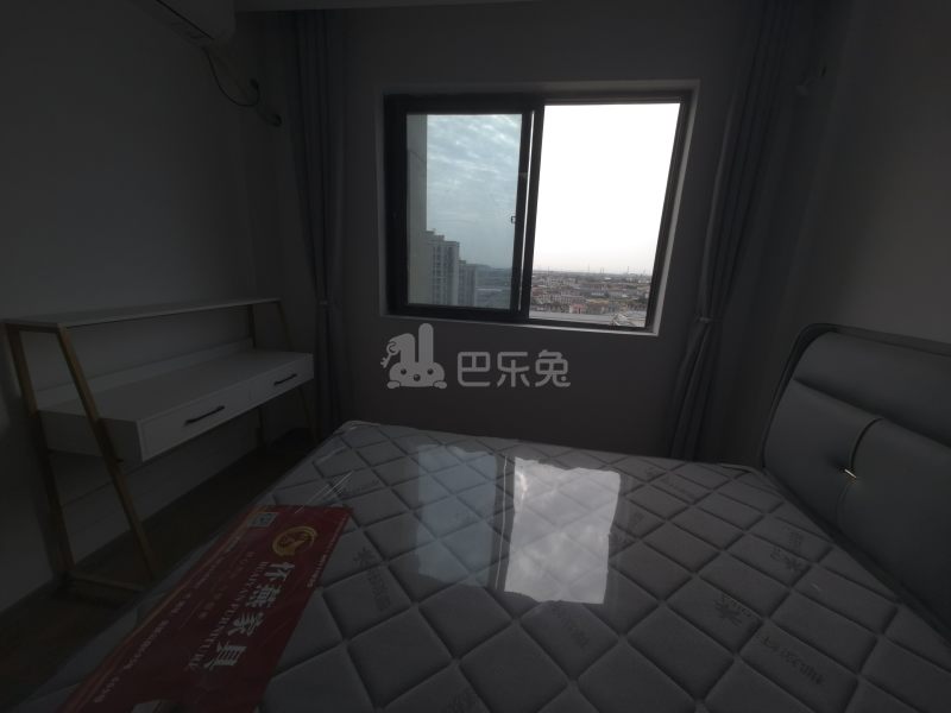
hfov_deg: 106.2
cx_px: 476
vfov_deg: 89.9
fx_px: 357
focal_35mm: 13
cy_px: 356
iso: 50
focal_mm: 1.95
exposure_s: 1/463
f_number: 2.2
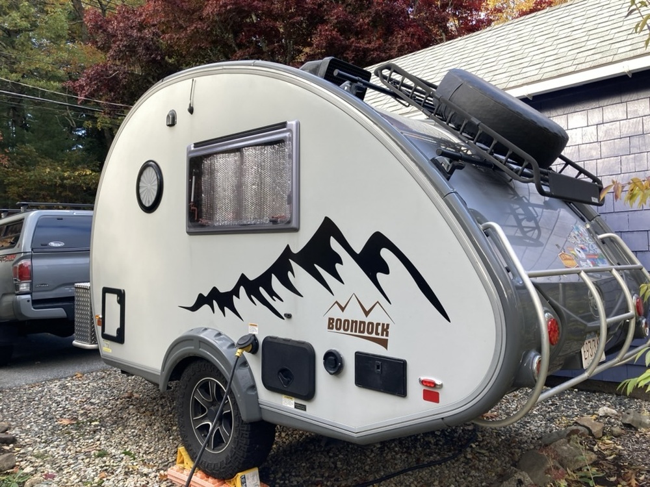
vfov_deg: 49.7
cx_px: 325
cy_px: 244
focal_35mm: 28
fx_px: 526
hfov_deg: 63.4
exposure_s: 1/121
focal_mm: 3.99
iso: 25
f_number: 1.8
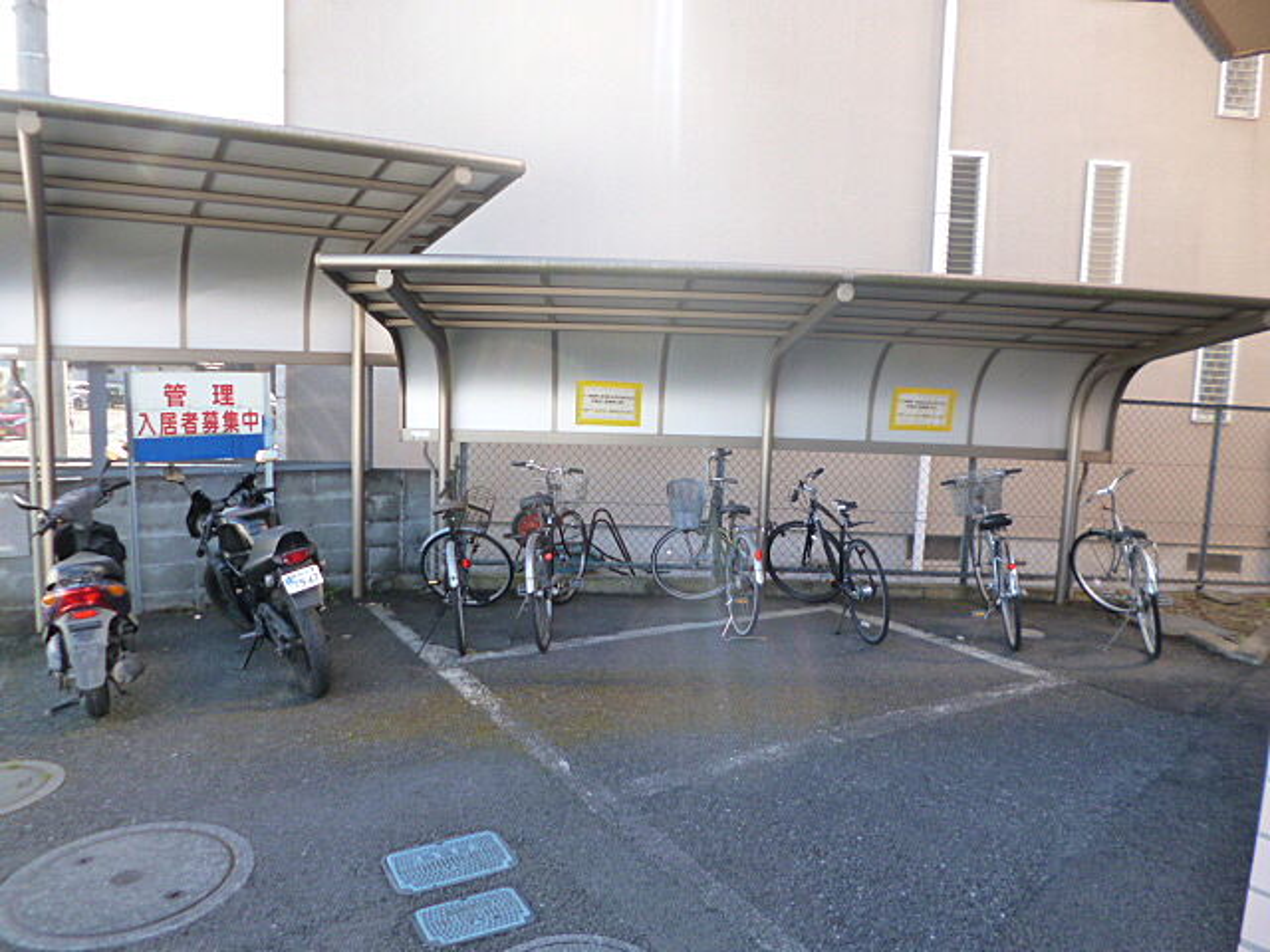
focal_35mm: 24
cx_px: 635
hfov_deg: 71.6
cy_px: 476
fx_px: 881
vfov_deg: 56.8
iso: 160
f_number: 2.5
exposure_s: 1/125
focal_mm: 4.3
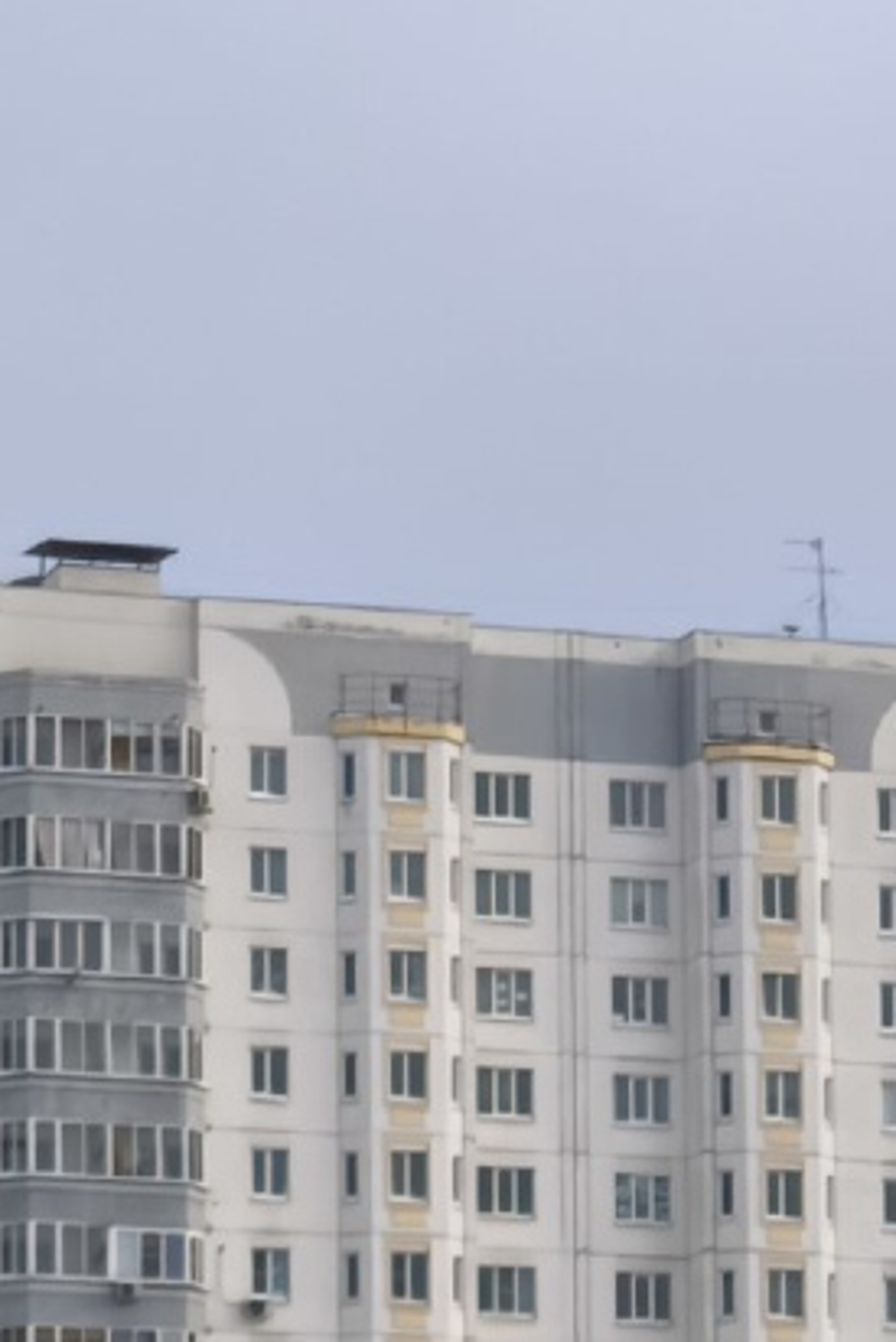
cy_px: 1448
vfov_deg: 12.3
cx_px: 313
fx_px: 6117
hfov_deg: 8.4
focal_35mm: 164
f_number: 1.9
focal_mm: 7.1
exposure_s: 1/215
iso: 50
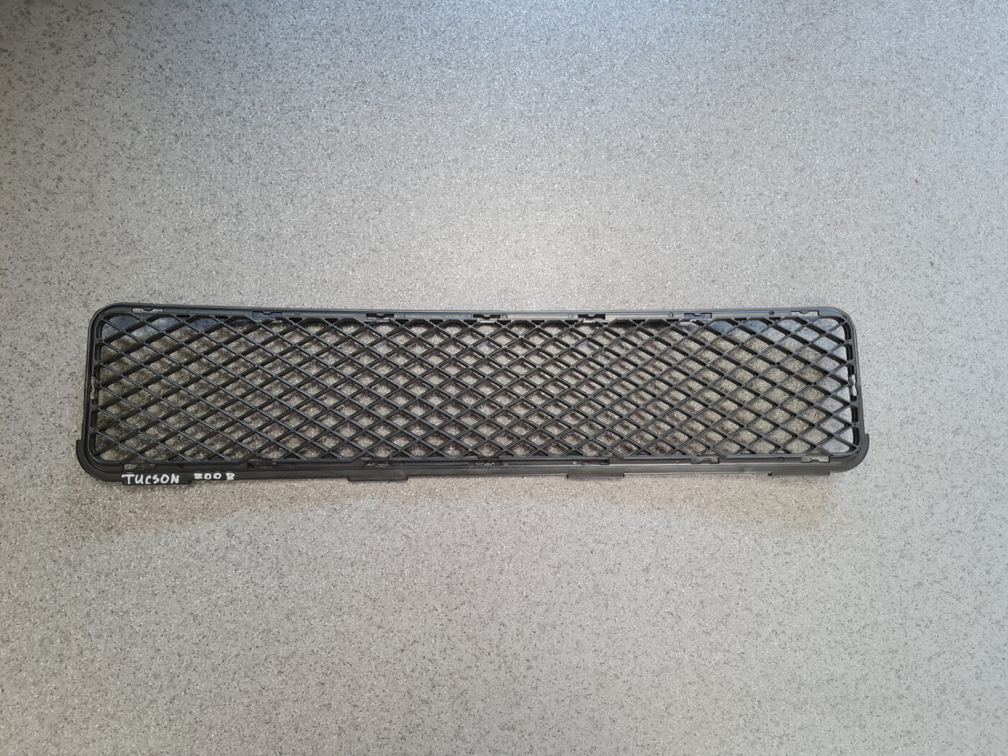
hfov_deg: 67.3
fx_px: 757
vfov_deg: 53.1
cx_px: 504
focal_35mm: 26
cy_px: 378
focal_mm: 5.4
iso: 200
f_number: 1.8
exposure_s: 1/100
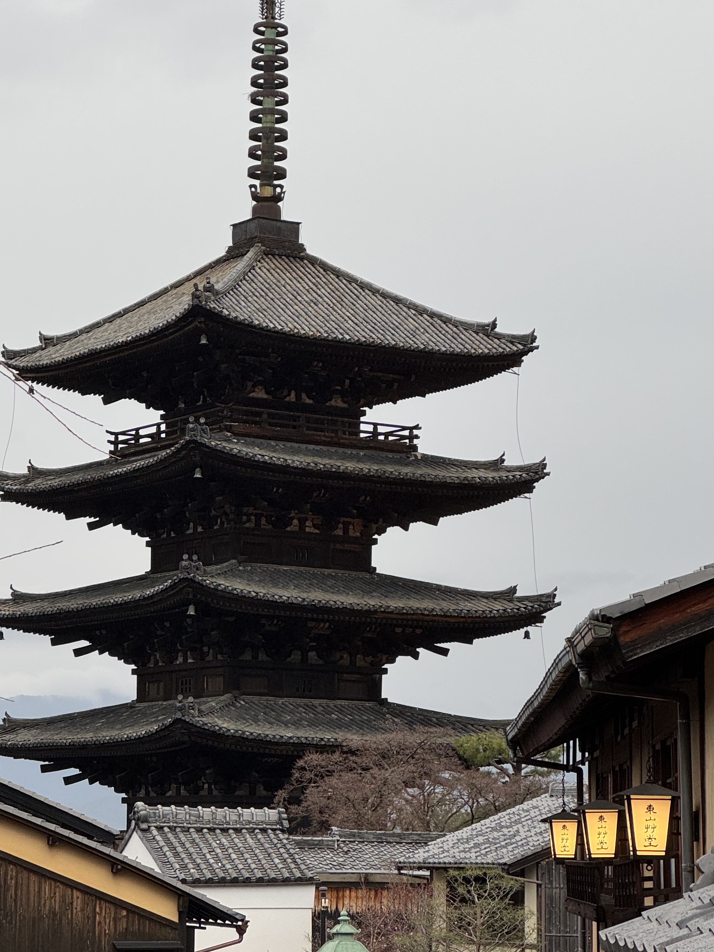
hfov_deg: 13.6
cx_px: 312
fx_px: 2998
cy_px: 518
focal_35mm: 109
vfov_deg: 18.0
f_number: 2.8
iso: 64
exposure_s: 1/99
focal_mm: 9
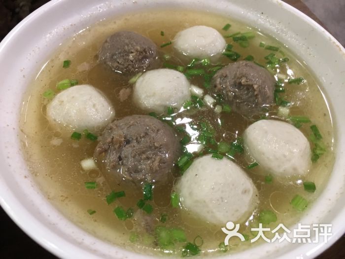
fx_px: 289
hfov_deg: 61.7
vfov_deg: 48.2
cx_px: 172
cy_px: 130
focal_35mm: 29
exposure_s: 1/17
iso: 100
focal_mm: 4.15
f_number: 2.2
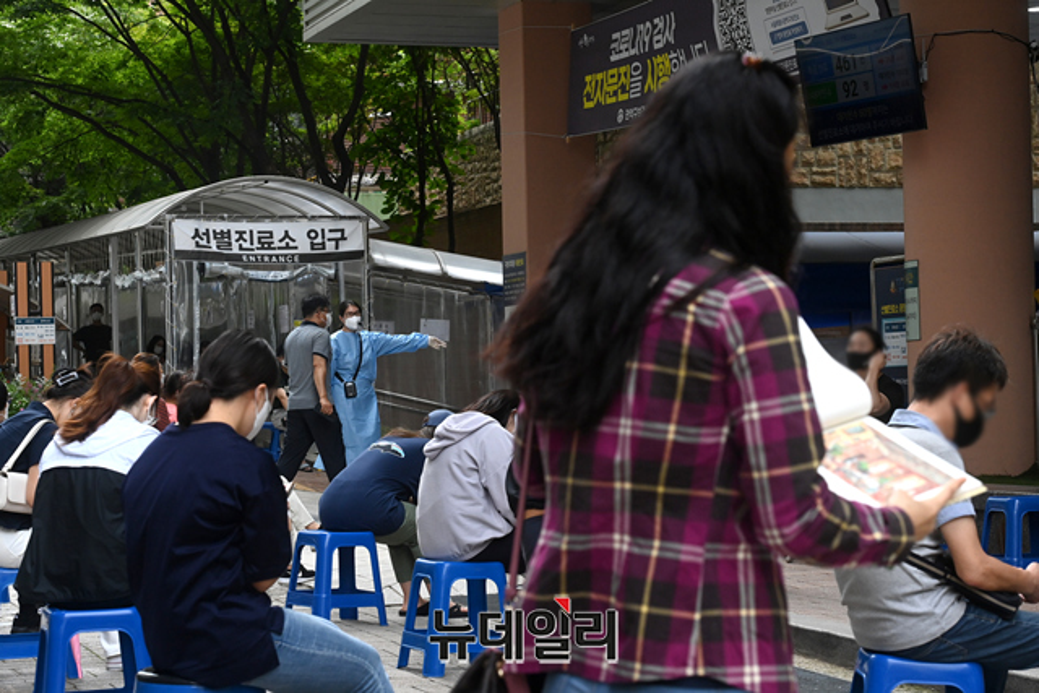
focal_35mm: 85
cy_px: 346
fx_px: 2454
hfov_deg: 23.9
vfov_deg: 16.1
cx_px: 520
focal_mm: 85
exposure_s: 1/640
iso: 2000
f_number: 11
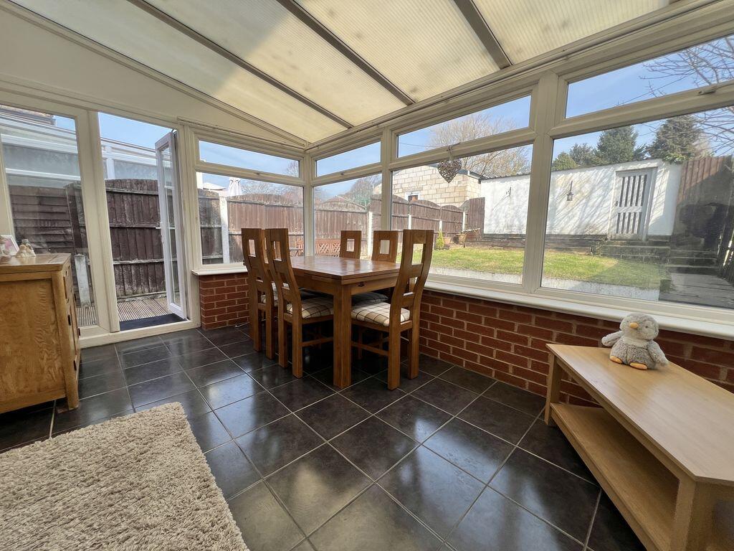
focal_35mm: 13
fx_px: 276
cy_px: 276
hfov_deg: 106.2
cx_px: 367
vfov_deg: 89.9
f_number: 1.8
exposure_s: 1/372
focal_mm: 1.57
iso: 32
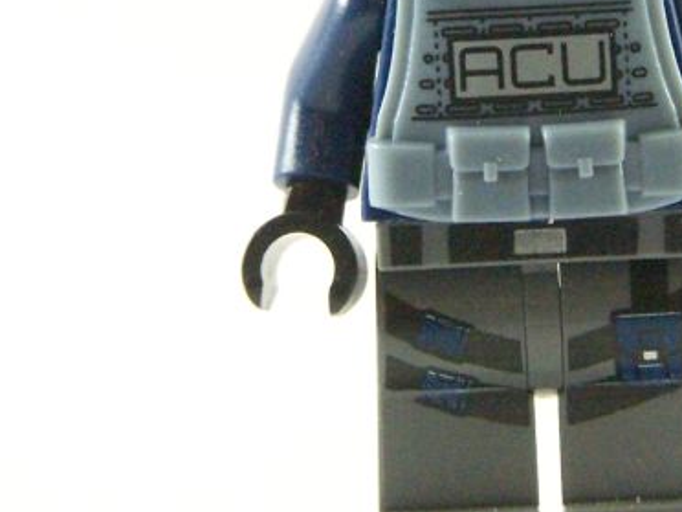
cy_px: 77
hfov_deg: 6.1
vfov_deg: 4.6
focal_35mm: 322
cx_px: 557
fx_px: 6344
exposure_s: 1/60
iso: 400
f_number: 3.6
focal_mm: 19.4
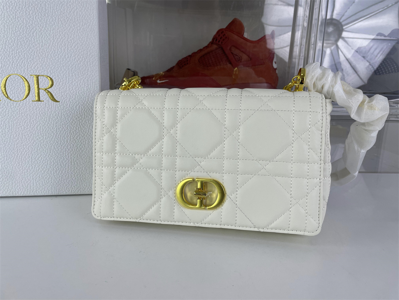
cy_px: 150
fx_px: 300
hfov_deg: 67.3
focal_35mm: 26
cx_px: 200
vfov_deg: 53.1
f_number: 1.6
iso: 32
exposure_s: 1/299
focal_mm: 4.2
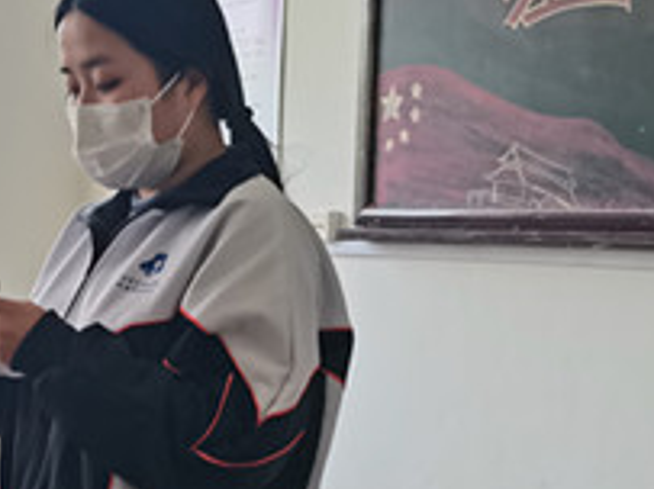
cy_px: 412
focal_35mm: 77
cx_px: 13
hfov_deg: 24.3
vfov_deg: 18.9
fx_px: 1454
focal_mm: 5.58
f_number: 1.8
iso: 100
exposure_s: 1/100
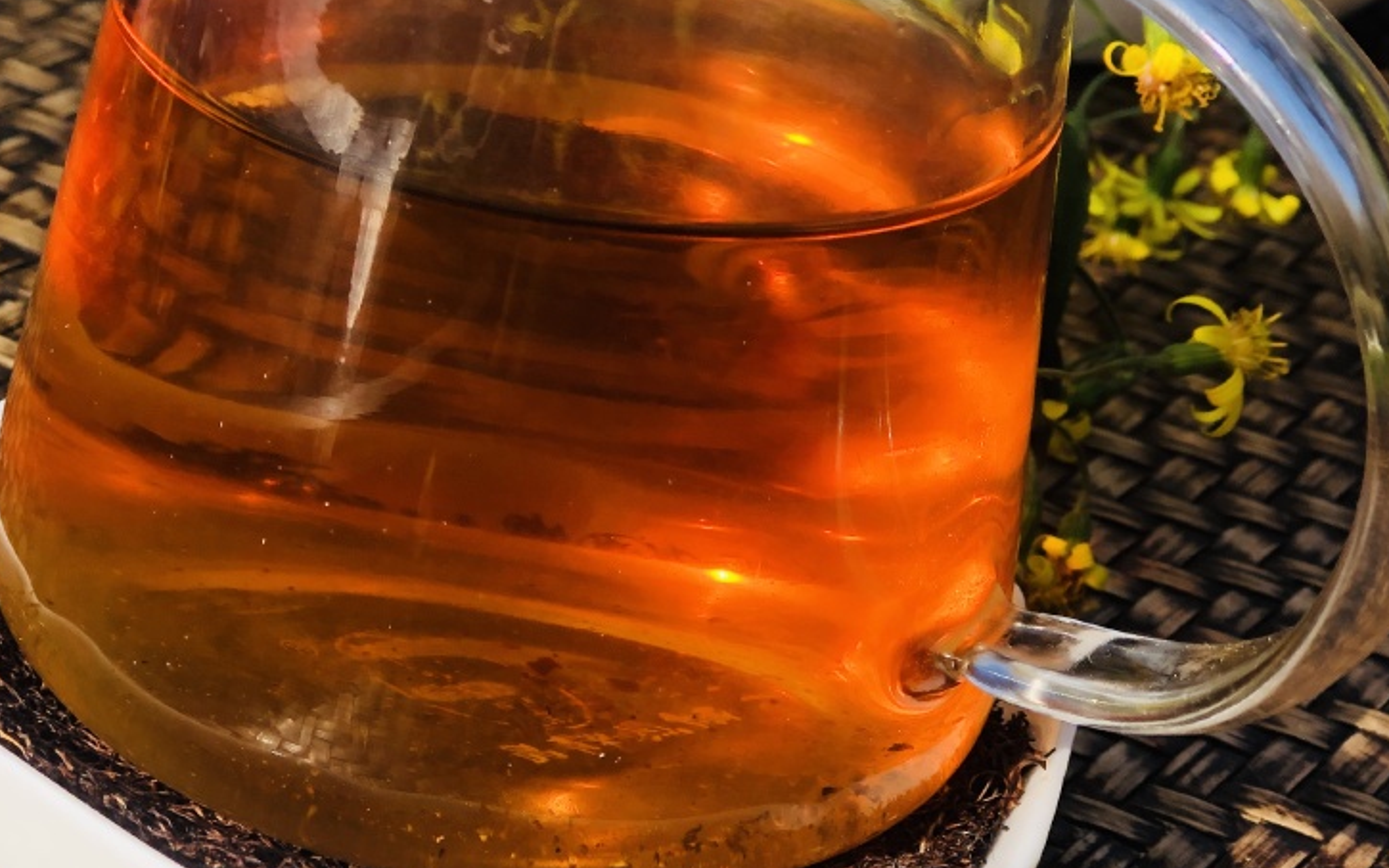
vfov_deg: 13.0
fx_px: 3785
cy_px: 238
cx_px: 533
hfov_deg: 20.8
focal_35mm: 100
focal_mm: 6.6
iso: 20
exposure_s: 1/350
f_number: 2.8
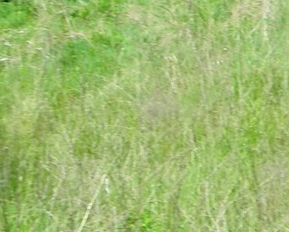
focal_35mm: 198
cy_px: -202
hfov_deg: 9.2
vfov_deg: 7.5
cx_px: 560
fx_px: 1694
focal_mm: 8.1
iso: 80
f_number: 7.8
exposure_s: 1/160
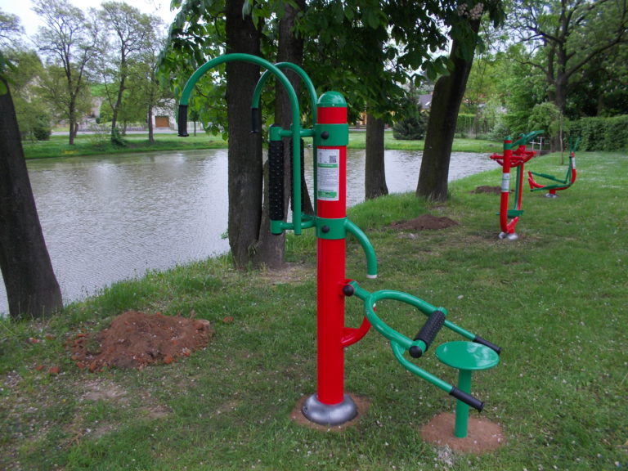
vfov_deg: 48.2
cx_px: 314
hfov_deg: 61.7
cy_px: 236
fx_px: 526
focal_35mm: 29
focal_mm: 4.1
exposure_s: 1/100
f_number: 3.3
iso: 80
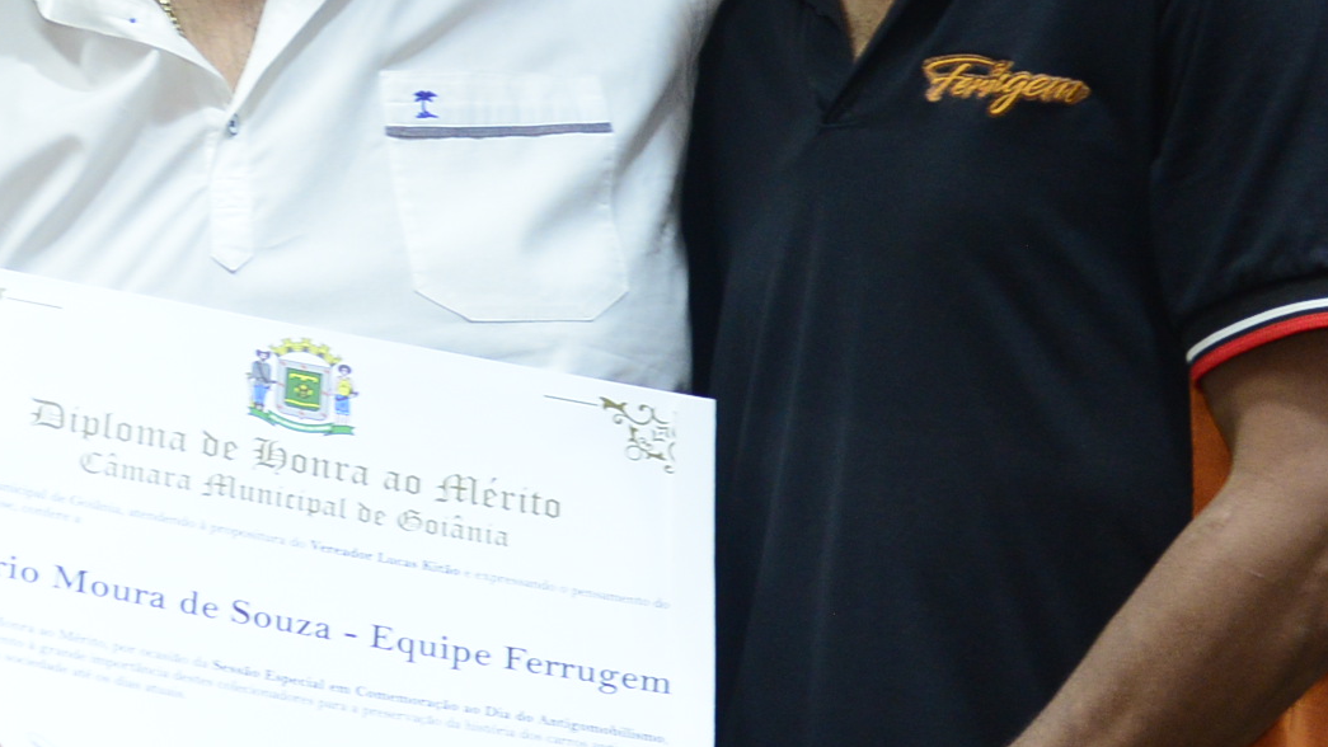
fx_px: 5951
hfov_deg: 12.6
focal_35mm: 169
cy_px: 84
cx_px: 126
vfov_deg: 7.2
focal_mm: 56
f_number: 3.2
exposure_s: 1/125
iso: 2000
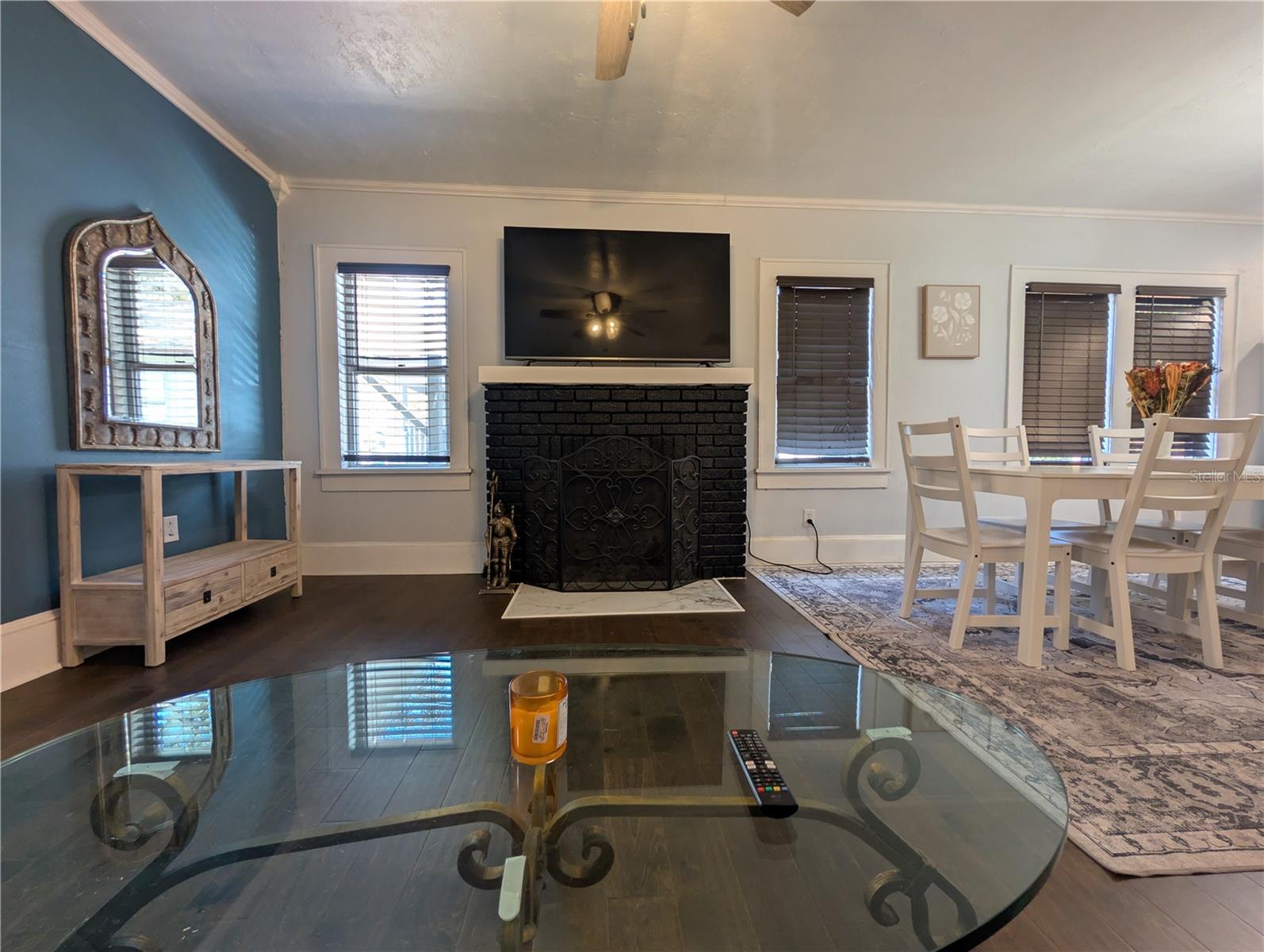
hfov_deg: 110.5
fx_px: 439
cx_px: 632
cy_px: 476
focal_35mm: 12
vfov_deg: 94.6
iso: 55
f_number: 1.7
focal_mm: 2.02
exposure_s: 1/60
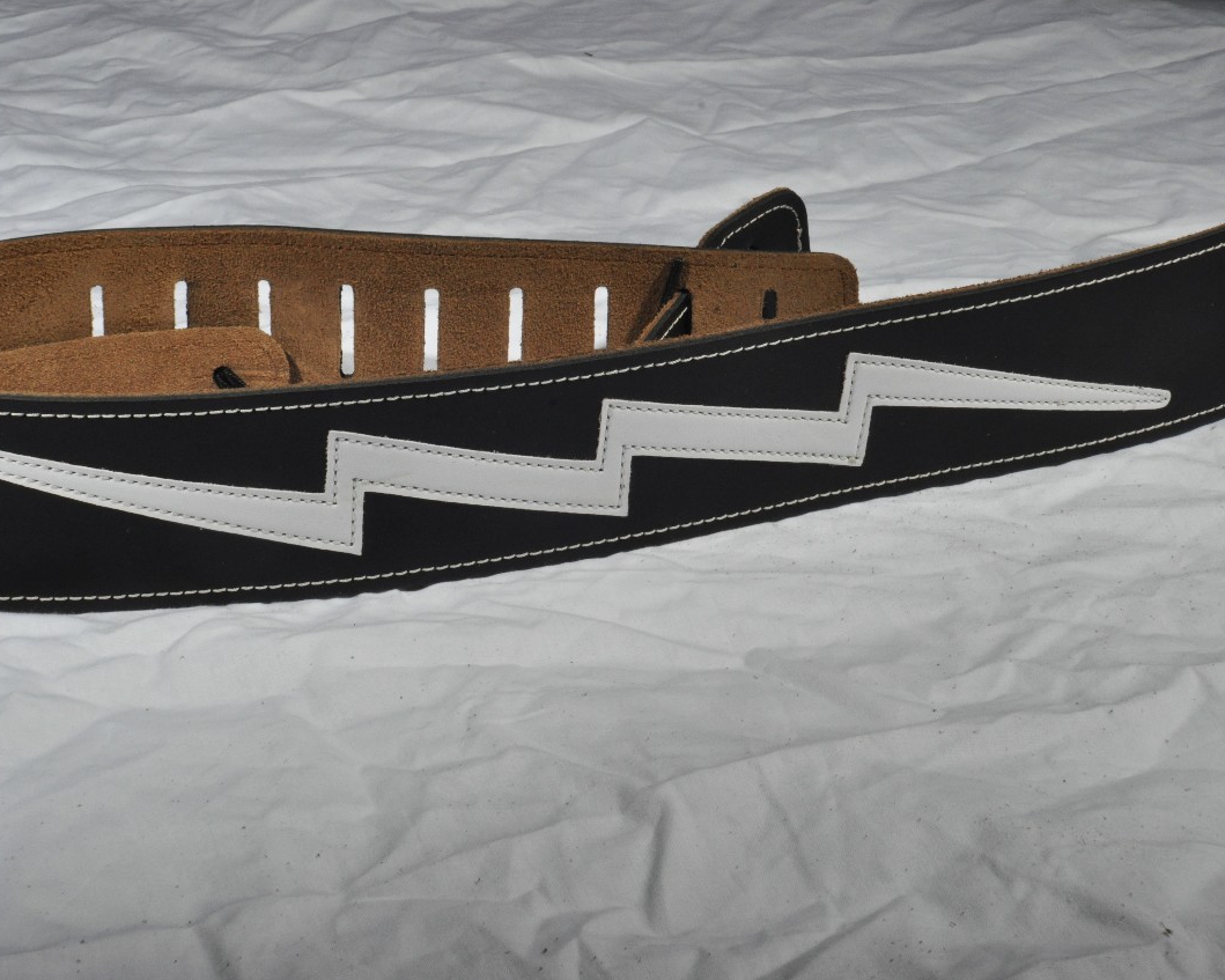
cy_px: 489
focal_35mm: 85
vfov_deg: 18.1
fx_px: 3081
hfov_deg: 22.5
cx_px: 541
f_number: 18
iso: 800
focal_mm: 50
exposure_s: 1/160
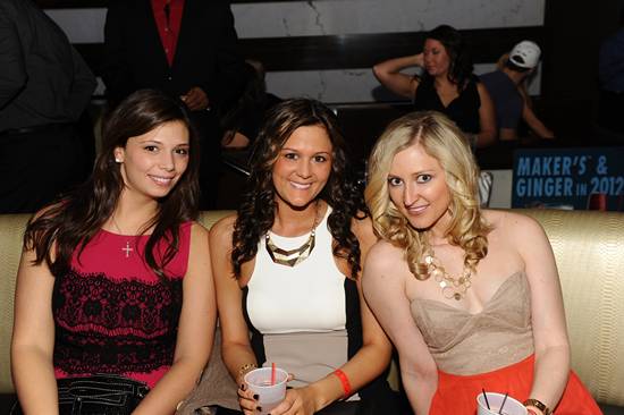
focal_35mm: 40
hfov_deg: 48.5
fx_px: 693
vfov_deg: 33.4
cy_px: 208
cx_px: 312
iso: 800
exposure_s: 1/250
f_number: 5.6
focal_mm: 40
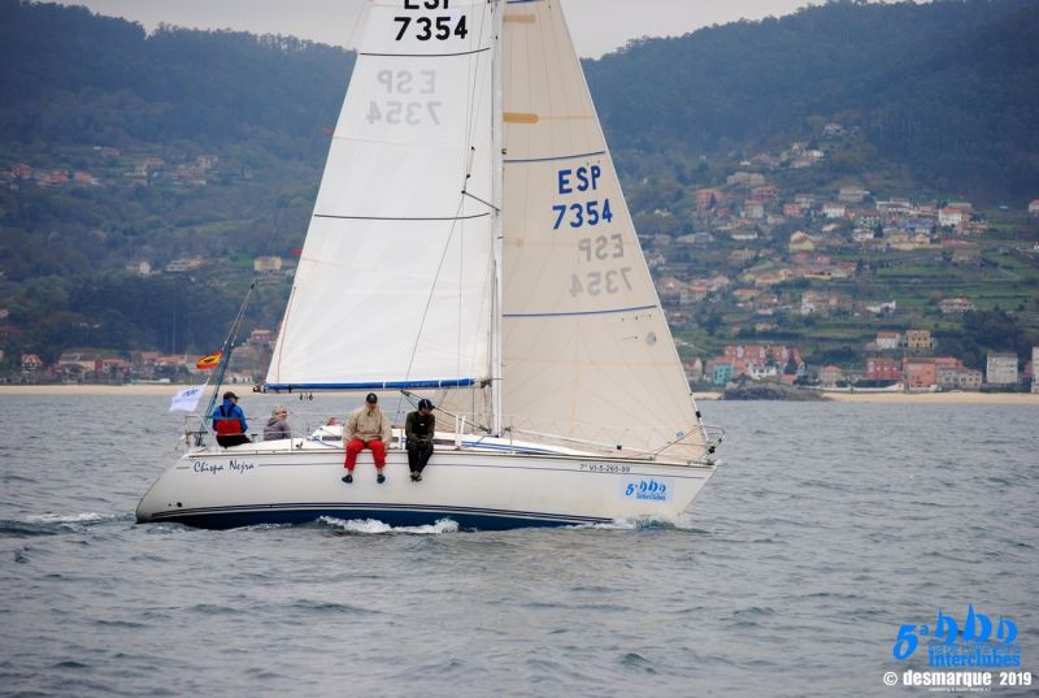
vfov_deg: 8.4
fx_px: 4772
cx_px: 520
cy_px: 349
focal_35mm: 165
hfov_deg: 12.4
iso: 200
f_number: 5.6
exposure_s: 1/500
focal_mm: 110
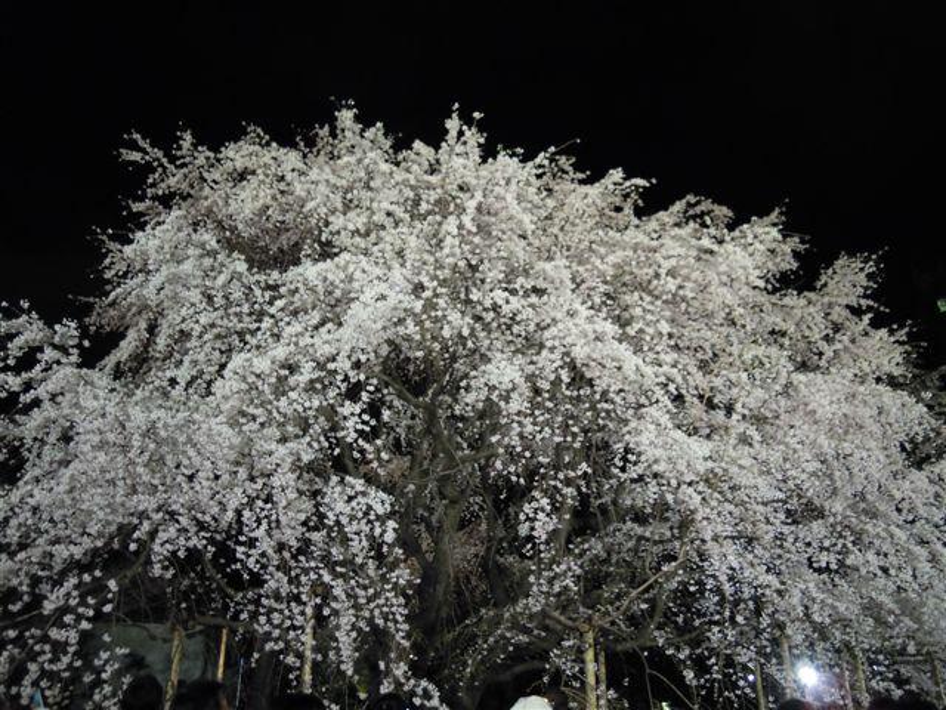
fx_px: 765
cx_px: 473
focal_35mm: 28
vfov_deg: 49.7
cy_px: 355
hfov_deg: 63.4
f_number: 2.7
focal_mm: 5
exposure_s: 1/8
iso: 400
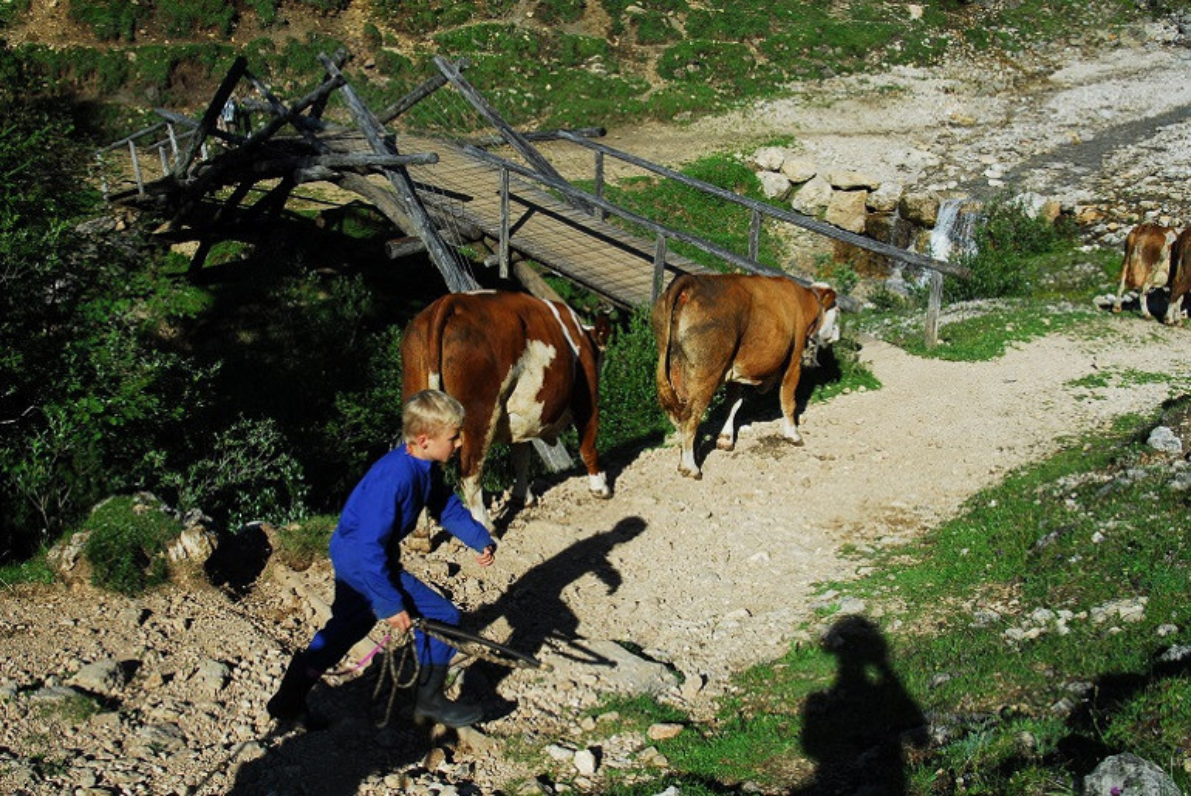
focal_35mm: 39
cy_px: 398
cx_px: 596
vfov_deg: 34.3
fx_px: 1291
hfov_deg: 49.5
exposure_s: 1/250
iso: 100
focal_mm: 26
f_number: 8
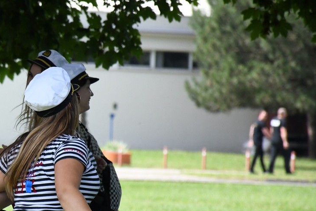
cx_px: -9
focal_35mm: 457
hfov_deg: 4.5
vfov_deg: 3.0
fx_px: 4011
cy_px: 122
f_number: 5.6
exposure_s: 1/2500
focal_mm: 140
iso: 1250
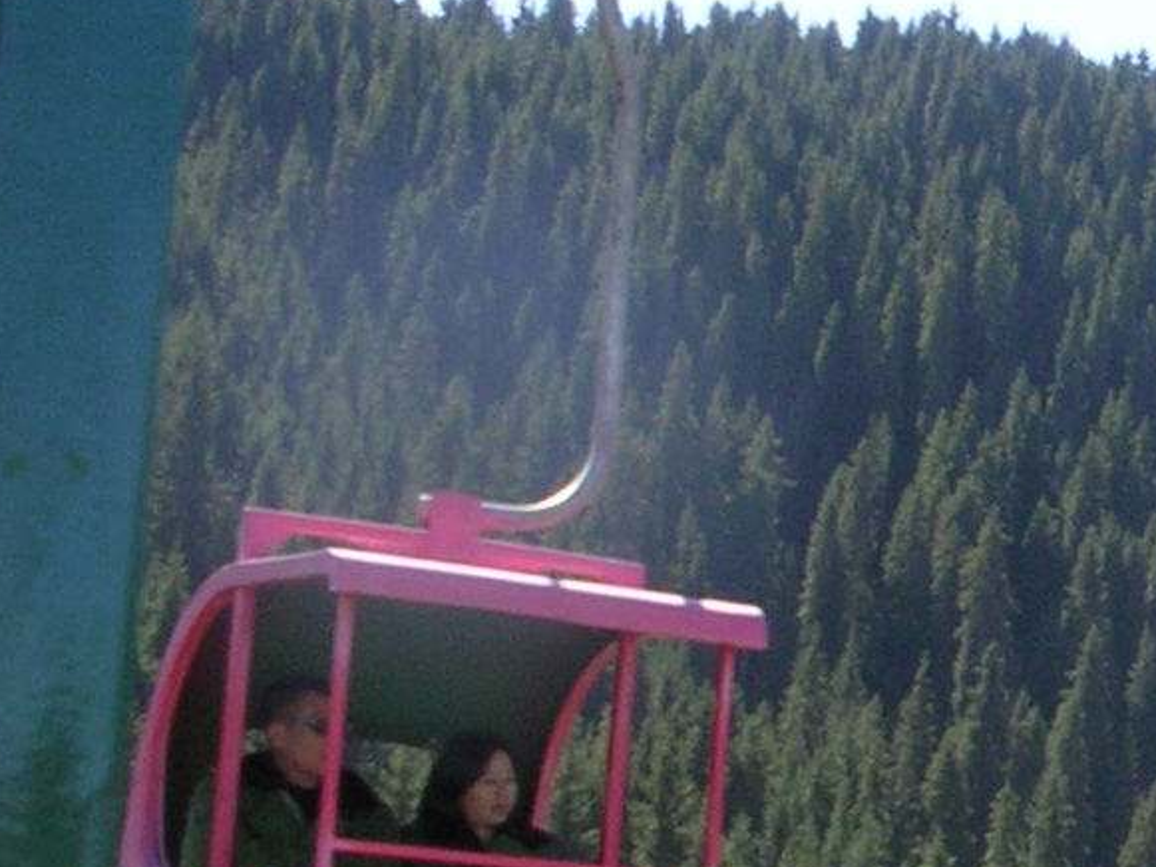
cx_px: 1496
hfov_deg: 14.1
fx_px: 4476
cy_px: 481
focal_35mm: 134
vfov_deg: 11.1
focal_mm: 5.8
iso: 50
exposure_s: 1/112
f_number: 5.6
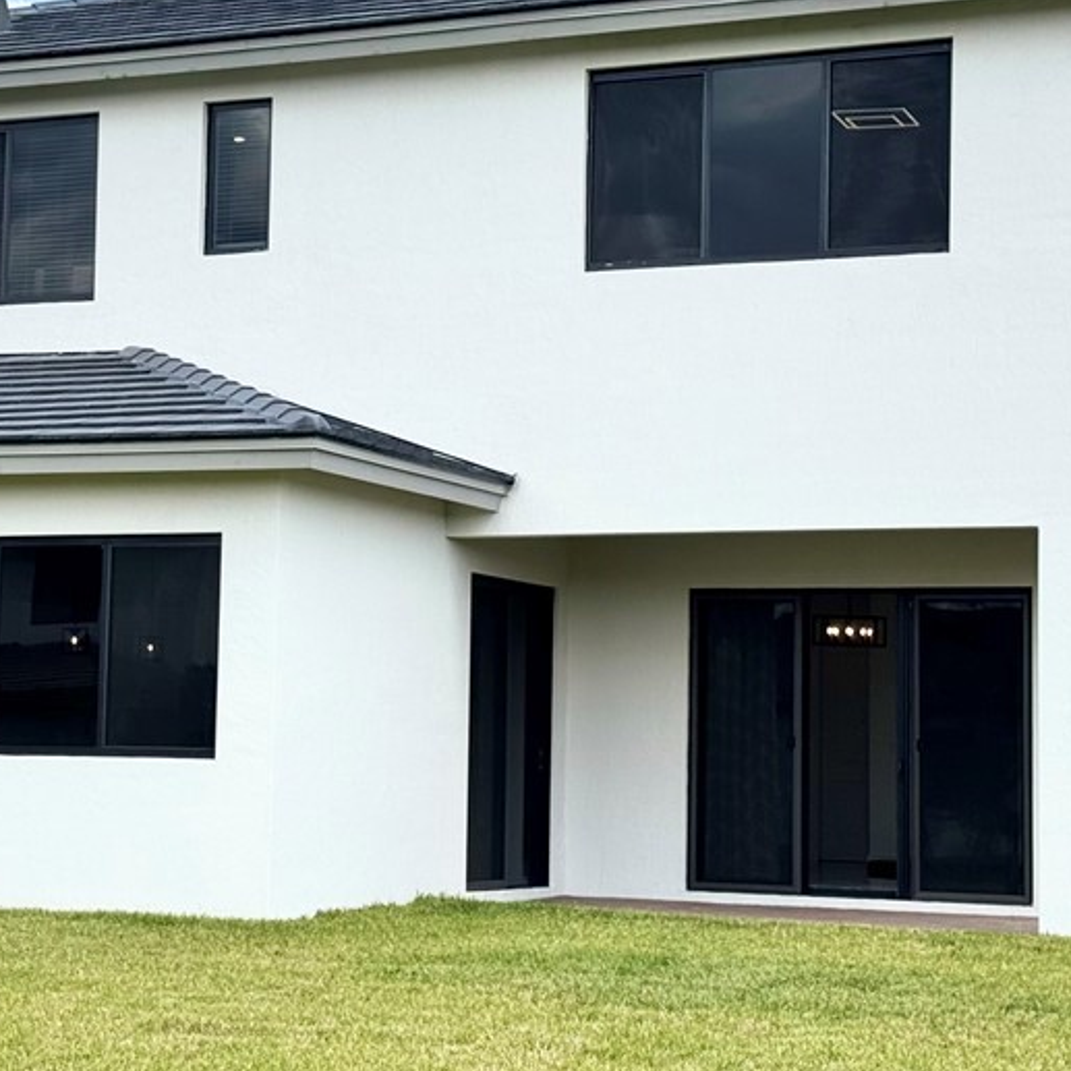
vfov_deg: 20.6
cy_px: 487
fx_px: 2940
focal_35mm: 84
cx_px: 367
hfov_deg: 20.6
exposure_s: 1/4049
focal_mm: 6.76
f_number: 1.78
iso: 64
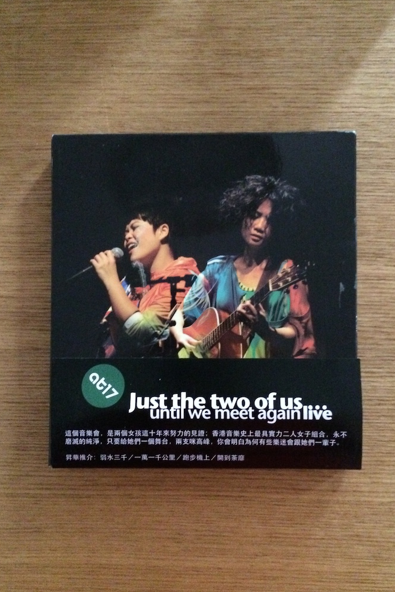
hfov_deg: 41.1
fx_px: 526
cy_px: 295
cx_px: 209
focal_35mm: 32
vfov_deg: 58.7
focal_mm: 4.12
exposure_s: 1/15
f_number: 2.2
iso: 1250
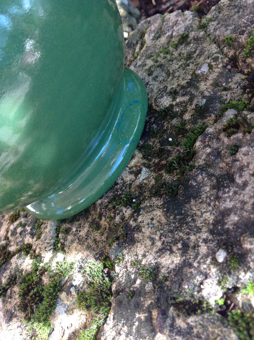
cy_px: 170
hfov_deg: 40.6
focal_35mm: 35
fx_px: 343
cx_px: 127
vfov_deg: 52.7
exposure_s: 1/120
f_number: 2.4
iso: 64
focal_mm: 4.28
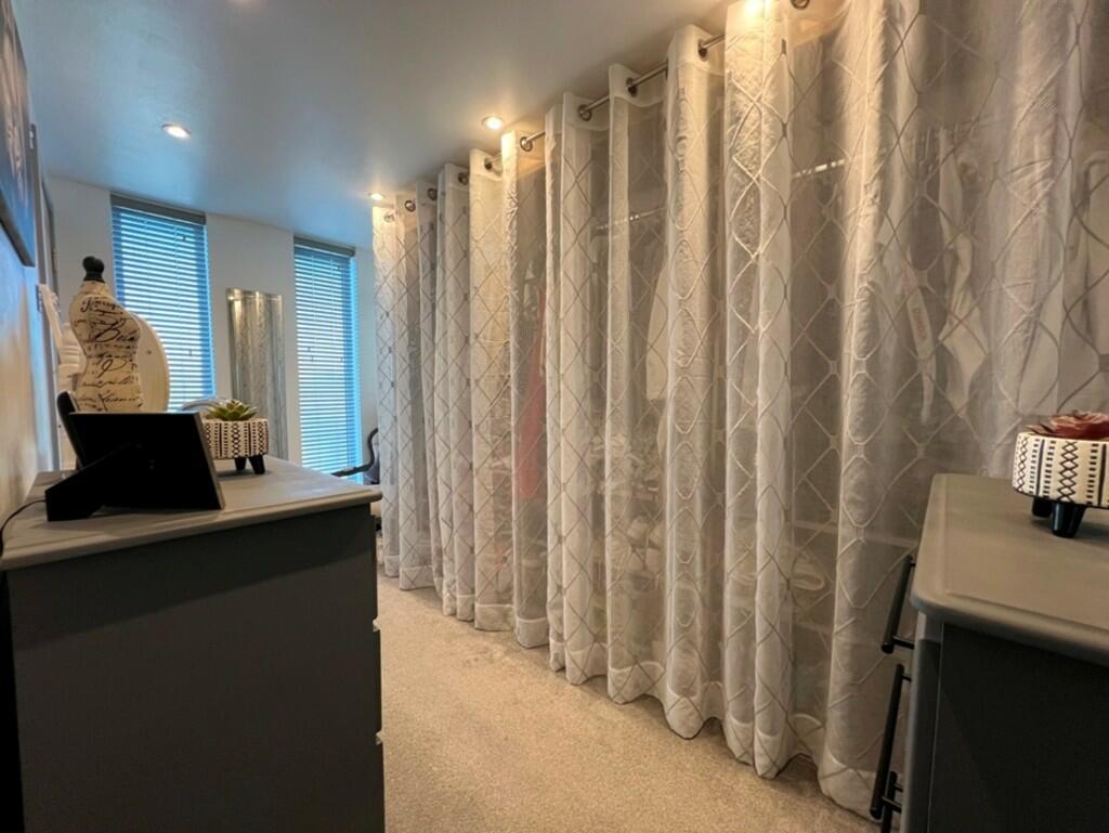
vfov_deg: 90.0
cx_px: 554
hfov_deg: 106.2
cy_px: 416
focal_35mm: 13
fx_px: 417
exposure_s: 1/99
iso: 200
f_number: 1.8
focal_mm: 1.57
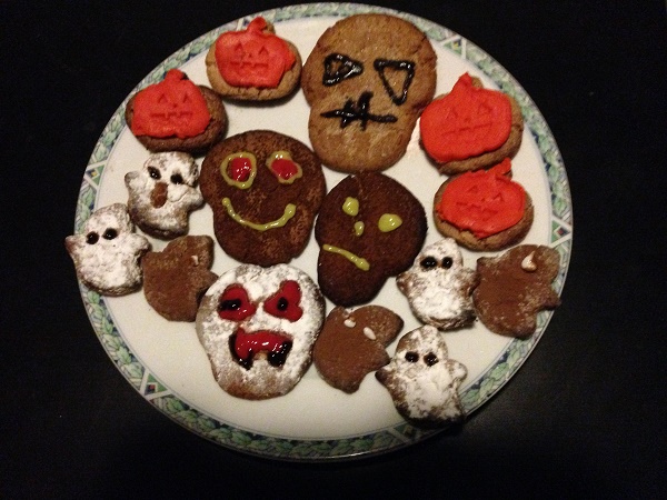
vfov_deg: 42.9
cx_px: 334
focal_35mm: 33
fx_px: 636
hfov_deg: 55.4
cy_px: 250
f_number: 2.4
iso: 800
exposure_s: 1/15
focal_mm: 4.12
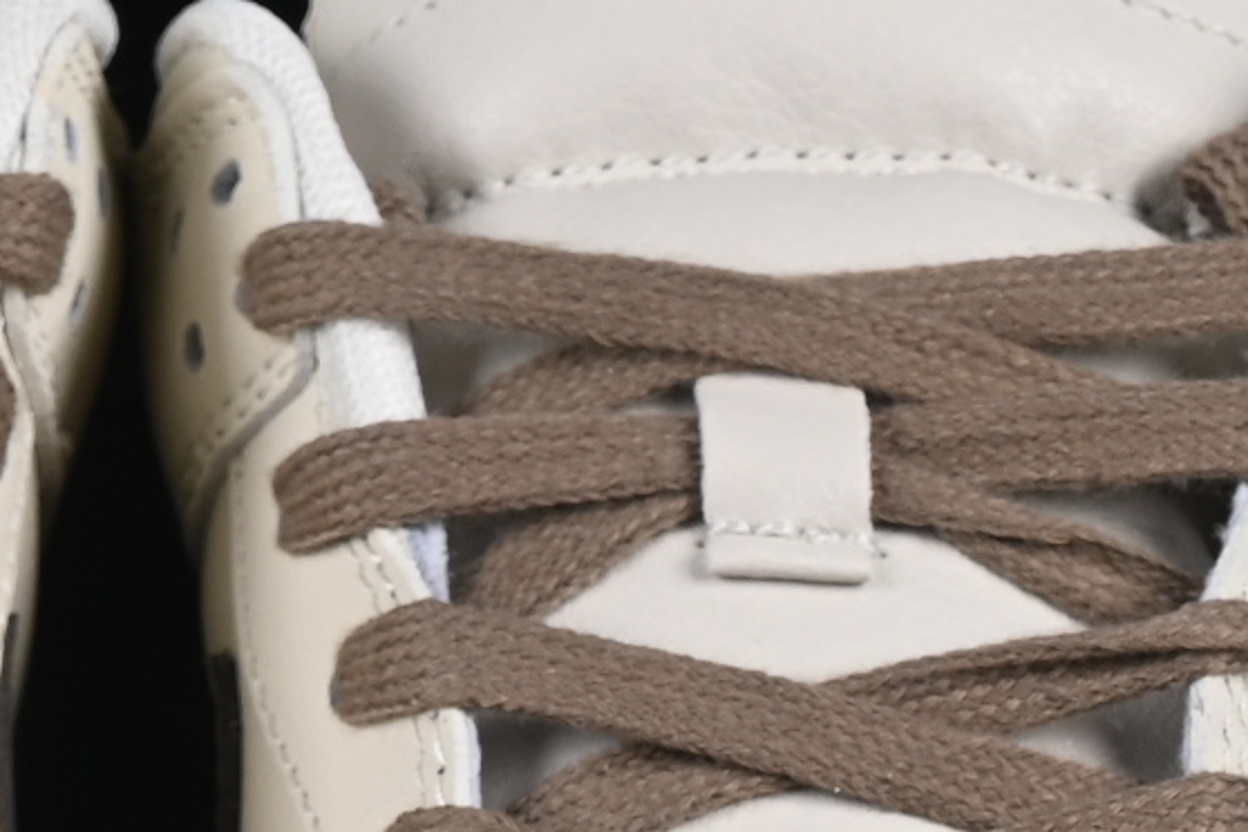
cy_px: 1340
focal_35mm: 374
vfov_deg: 3.7
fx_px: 12964
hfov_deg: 5.5
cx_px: 78
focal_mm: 50
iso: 160
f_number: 8
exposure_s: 1/80
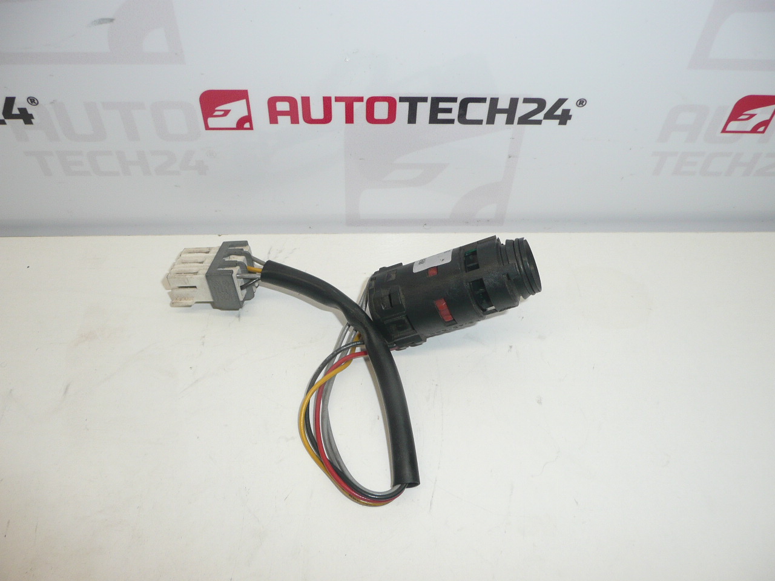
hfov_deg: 60.0
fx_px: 672
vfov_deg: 46.8
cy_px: 290
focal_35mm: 30
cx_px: 388
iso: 100
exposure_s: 1/125
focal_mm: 4.6
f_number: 3.3
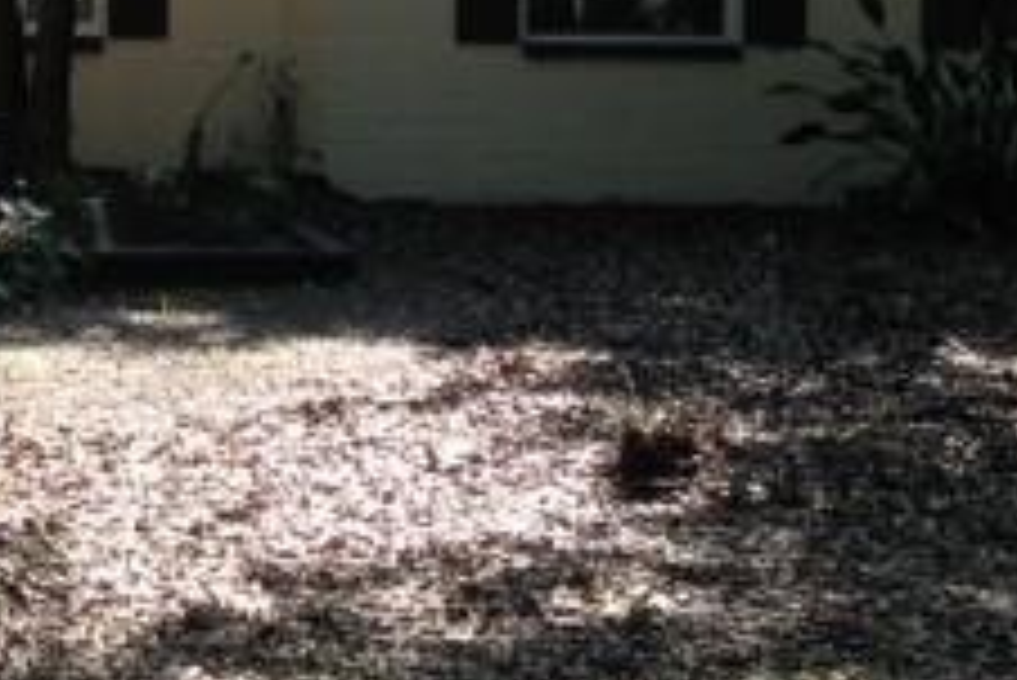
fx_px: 2742
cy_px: -36
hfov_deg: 20.4
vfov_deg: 13.9
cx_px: 9
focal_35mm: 97
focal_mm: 4.12
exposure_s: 1/268
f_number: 2.4
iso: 50
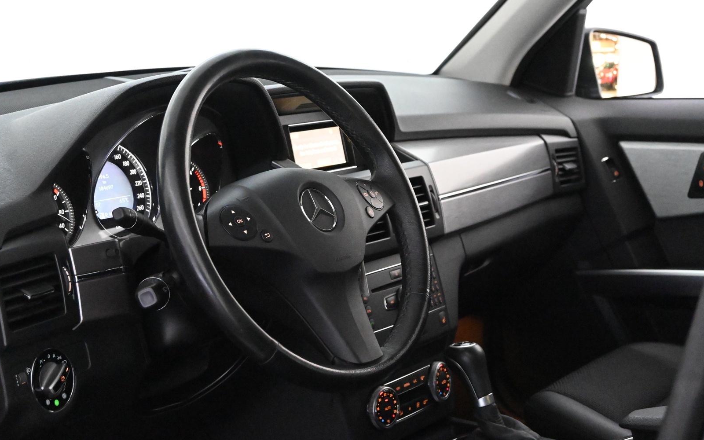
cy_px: 209
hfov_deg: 31.5
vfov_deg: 20.0
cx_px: 352
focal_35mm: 65
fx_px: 1247
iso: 14400
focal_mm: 42
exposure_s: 1/60
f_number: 5.6
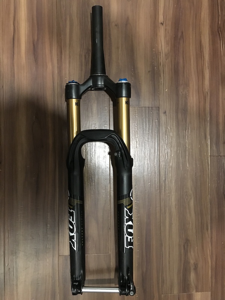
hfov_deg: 48.2
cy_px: 150
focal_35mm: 29
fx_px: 251
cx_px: 112
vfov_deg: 61.7
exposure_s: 1/15
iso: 400
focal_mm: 4.15
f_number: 2.2
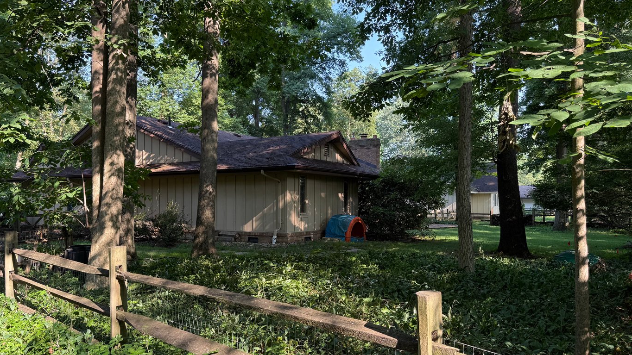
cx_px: 282
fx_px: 486
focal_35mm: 29
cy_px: 197
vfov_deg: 40.1
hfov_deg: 65.9
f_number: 1.78
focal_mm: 6.76
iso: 80
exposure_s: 1/242
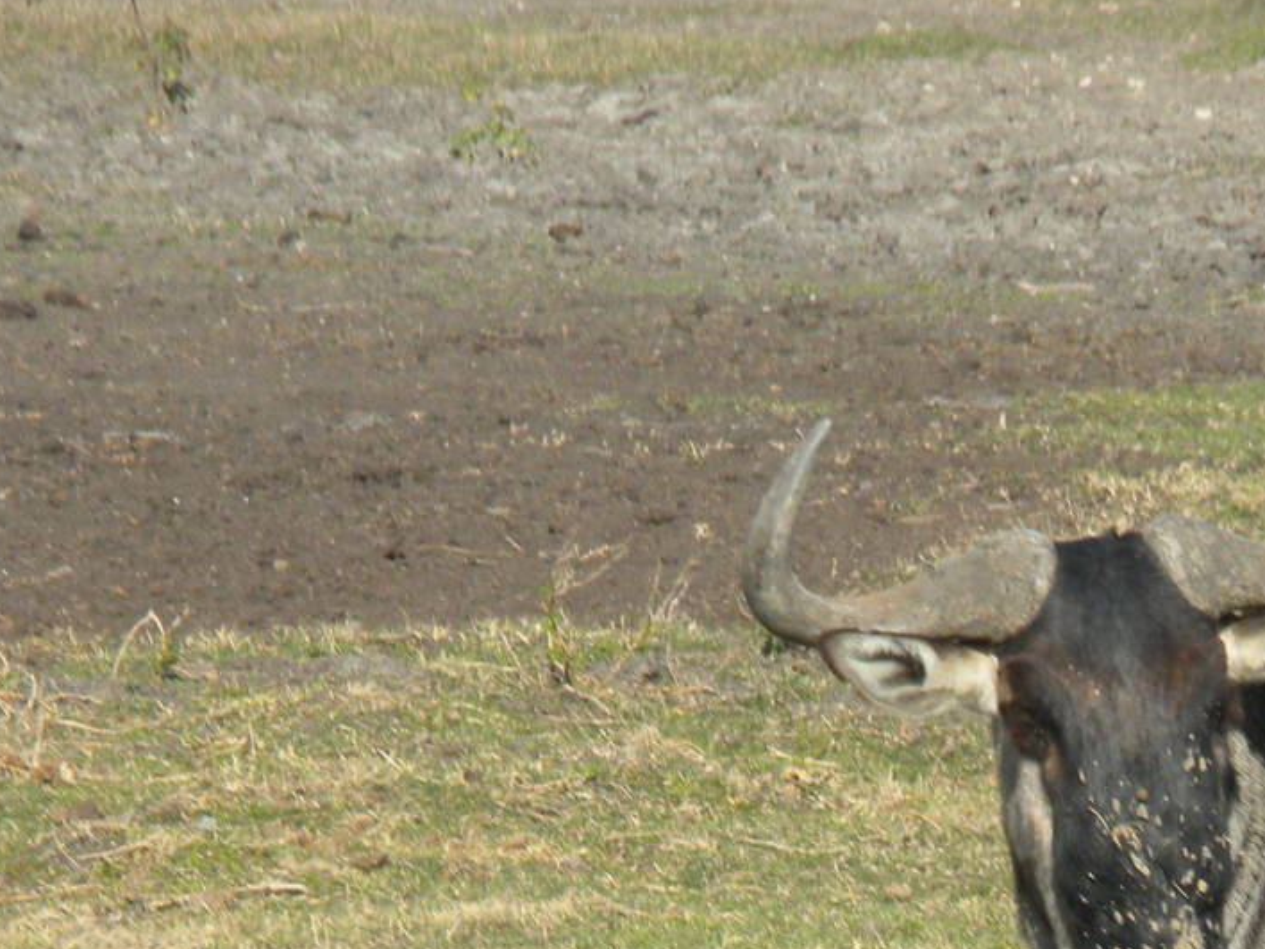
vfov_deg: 2.8
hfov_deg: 3.7
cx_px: 1077
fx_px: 19661
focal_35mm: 538
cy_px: 1029
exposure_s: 1/661
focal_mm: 42.1
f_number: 5.2
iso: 112
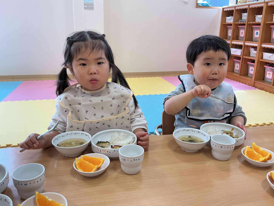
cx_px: 137
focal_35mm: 29
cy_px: 103
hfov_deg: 61.7
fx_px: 230
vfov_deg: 48.2
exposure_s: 1/120
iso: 64
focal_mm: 3
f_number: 1.8
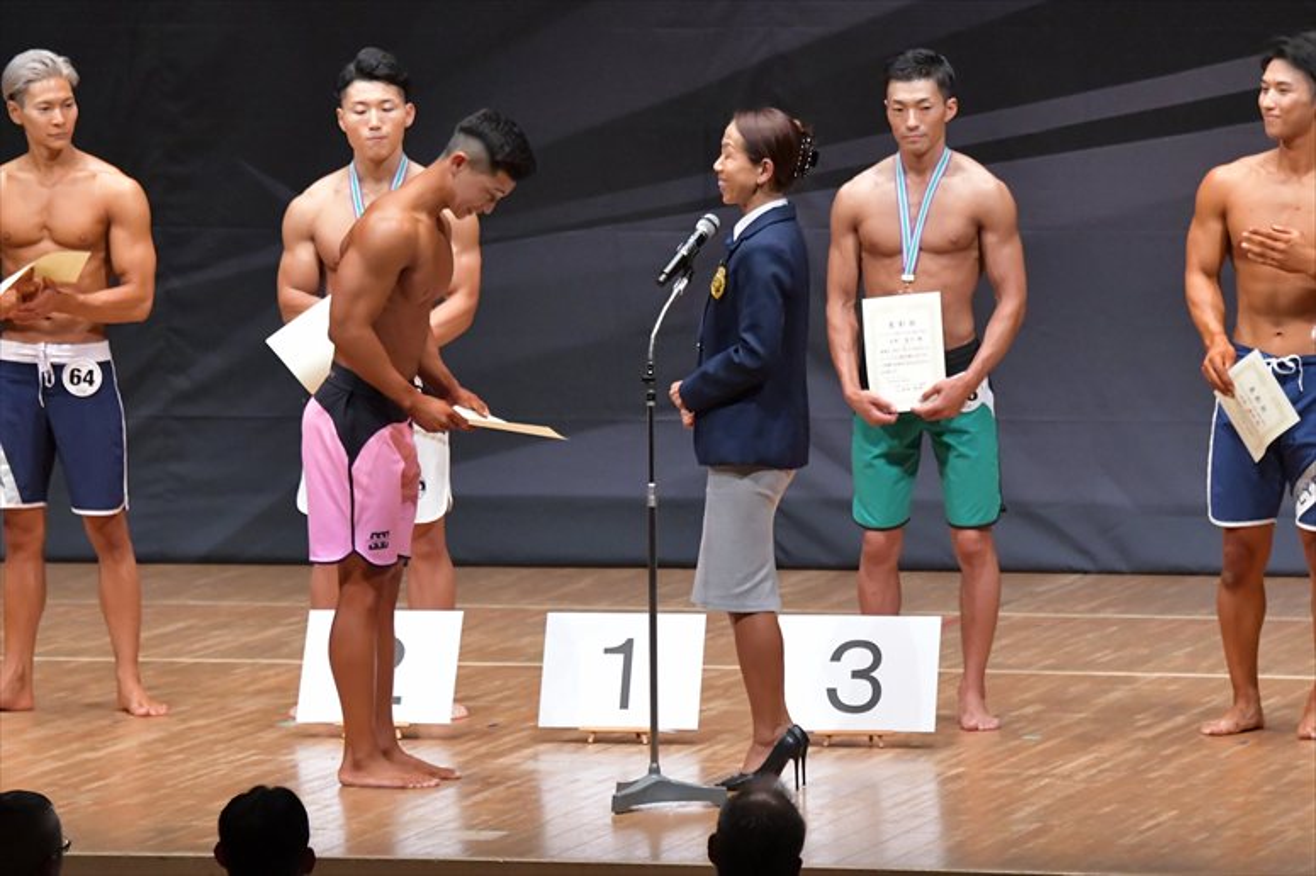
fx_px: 9317
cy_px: 438
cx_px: 658
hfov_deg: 8.1
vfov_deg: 5.4
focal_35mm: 255
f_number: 5.6
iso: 8000
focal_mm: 170
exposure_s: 1/400
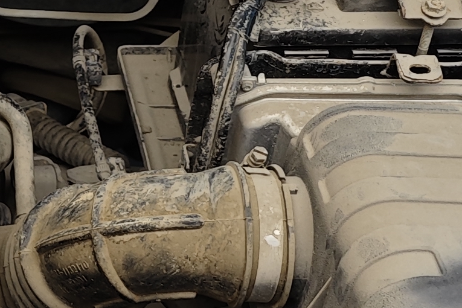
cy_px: 97
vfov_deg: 10.7
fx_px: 1643
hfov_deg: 14.9
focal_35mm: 128
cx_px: -220
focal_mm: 8.7
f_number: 1.9
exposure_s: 1/100
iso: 640
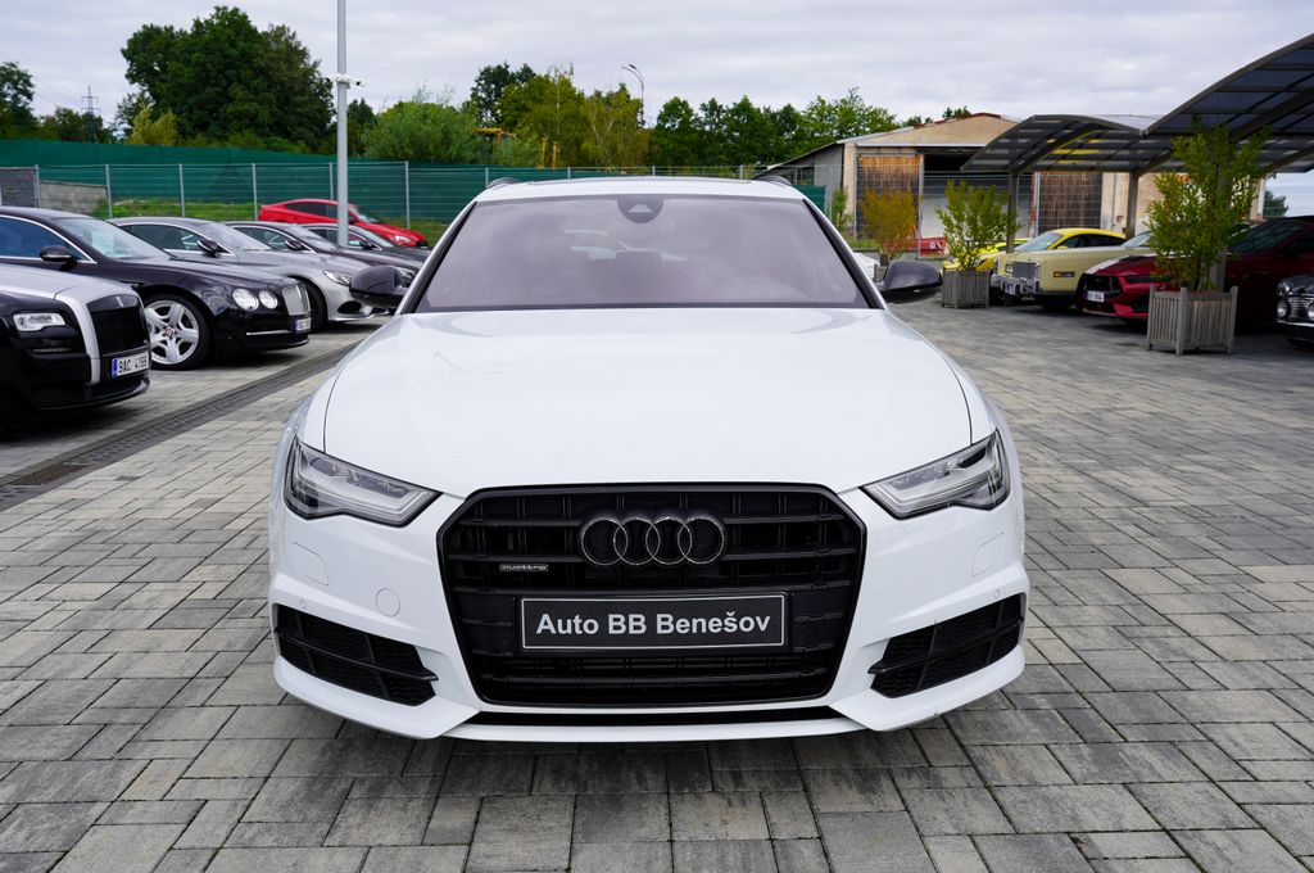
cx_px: 657
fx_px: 1094
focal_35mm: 30
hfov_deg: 62.0
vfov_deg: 43.5
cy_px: 436
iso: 100
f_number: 9
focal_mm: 30
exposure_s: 1/125
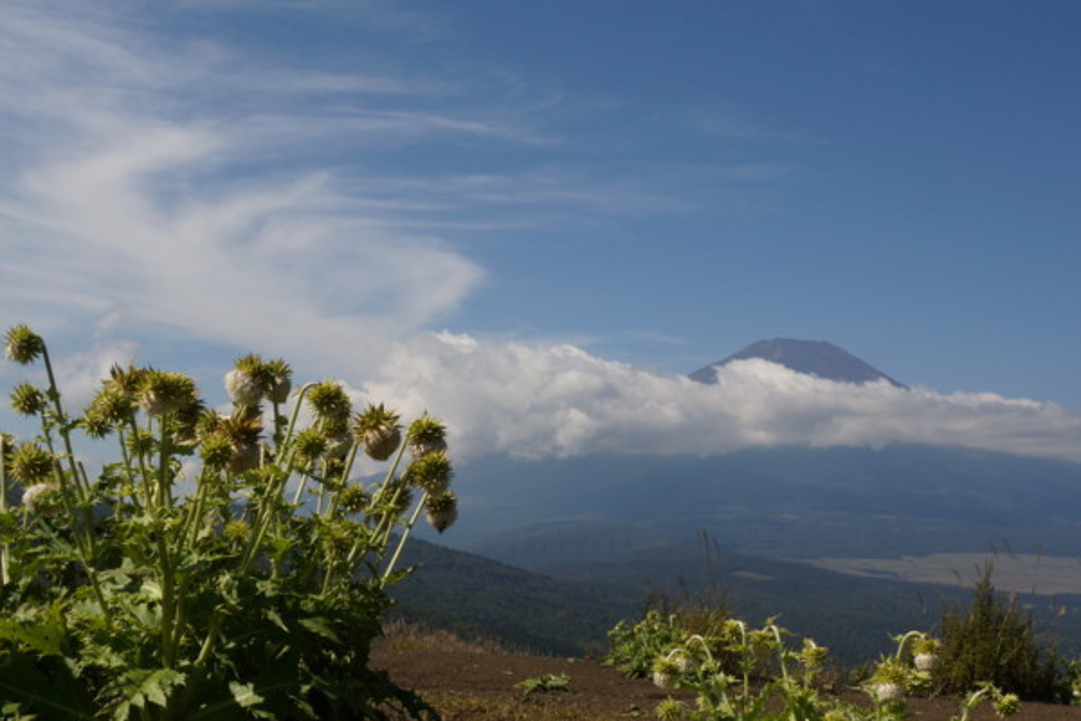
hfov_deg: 41.0
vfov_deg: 28.1
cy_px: 343
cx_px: 607
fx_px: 1441
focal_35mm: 48
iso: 200
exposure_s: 1/200
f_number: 20
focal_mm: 24
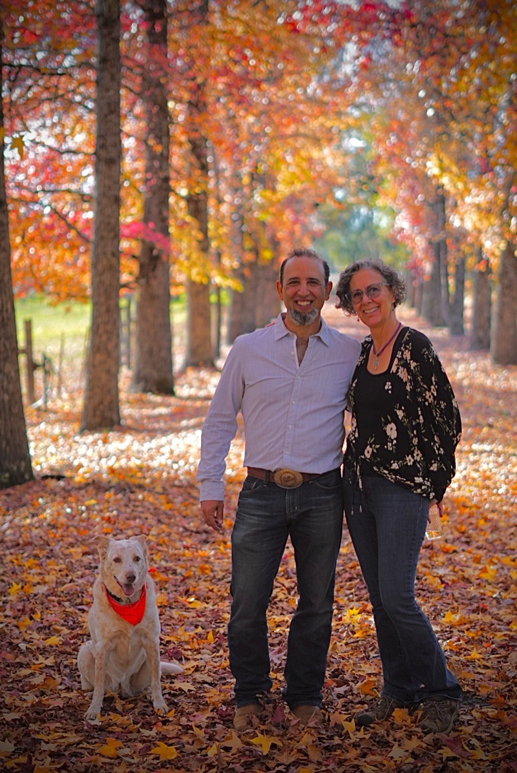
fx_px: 1613
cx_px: 258
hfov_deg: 18.2
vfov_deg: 27.0
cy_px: 386
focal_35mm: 75
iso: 160
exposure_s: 1/1250
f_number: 1.8
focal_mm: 50
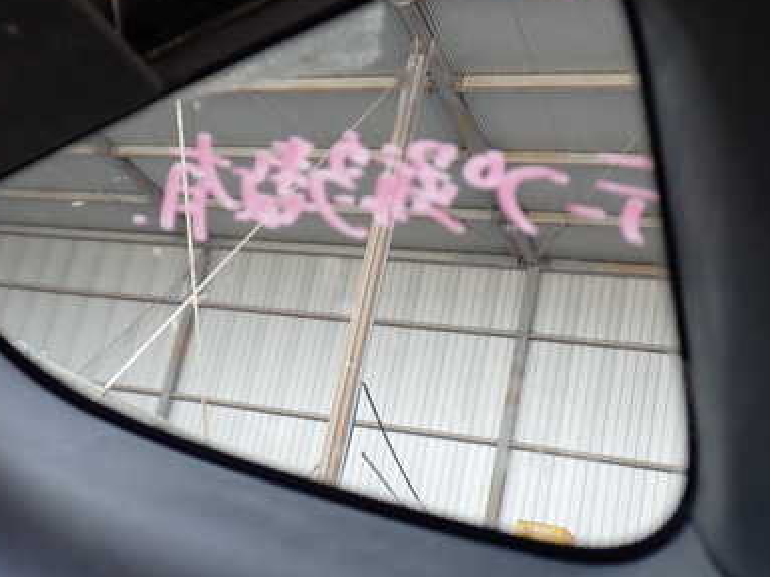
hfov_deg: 40.2
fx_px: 1045
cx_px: 290
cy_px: 294
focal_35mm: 47
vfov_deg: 30.9
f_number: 2.3
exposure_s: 1/50
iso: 200
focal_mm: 5.4
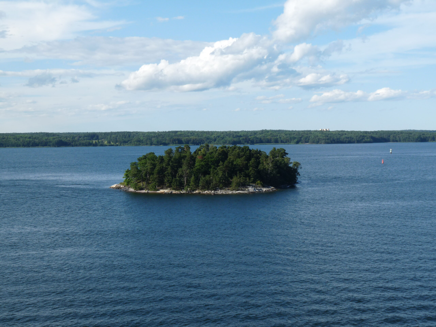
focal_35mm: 67
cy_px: 164
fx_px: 844
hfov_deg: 29.0
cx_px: 218
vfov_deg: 21.9
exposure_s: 1/320
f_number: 5.6
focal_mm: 11.9
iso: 100
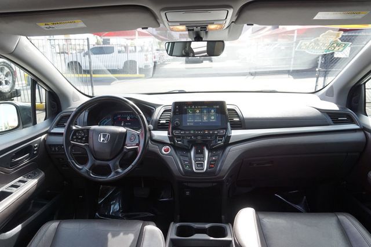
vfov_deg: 53.1
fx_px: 247
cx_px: 186
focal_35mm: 24
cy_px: 124
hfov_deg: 73.8
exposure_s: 1/80
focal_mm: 16
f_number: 5
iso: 100
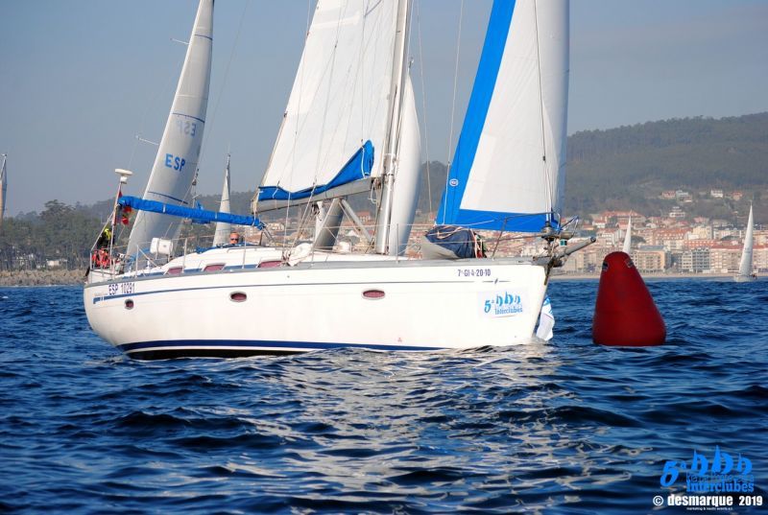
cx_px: 384
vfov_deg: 10.2
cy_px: 258
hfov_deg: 15.2
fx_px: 2886
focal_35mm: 135
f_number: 6.3
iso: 100
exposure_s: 1/640
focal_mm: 90
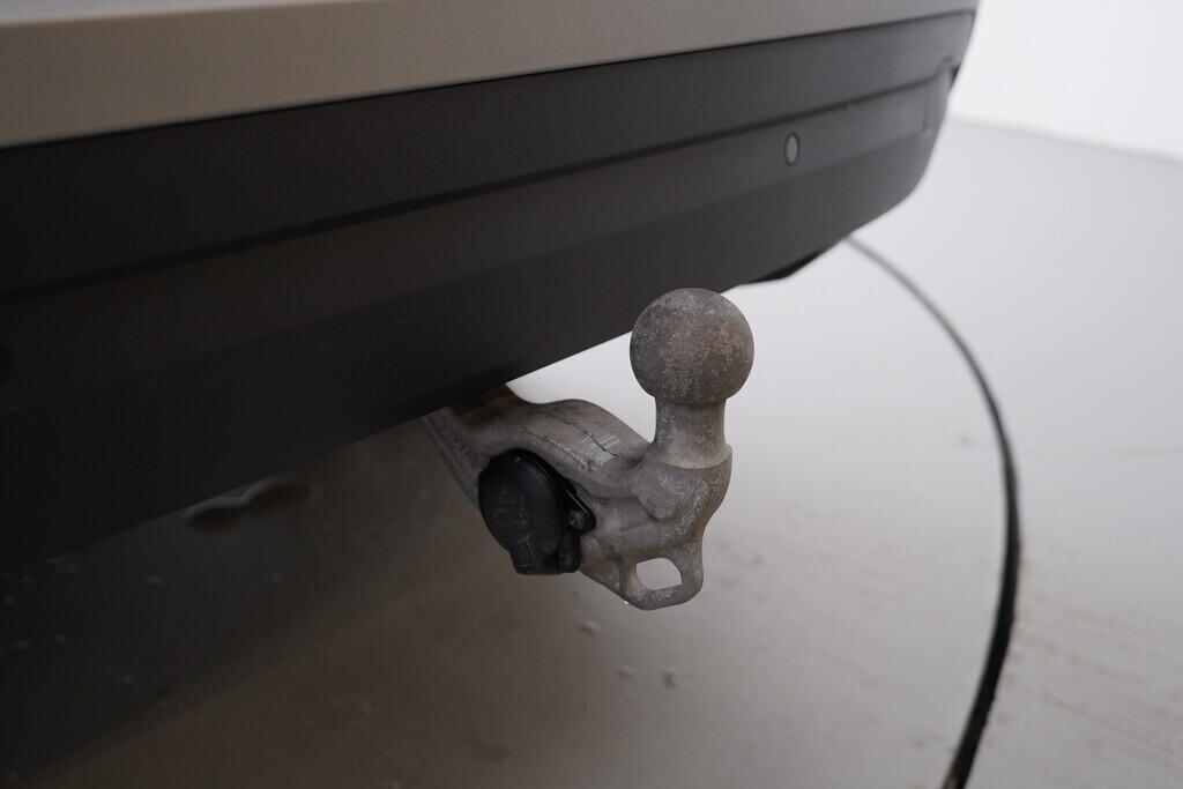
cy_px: 394
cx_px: 592
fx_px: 1183
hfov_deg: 53.1
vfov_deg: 36.9
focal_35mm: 36
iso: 125
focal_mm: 24
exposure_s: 1/50
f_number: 3.2
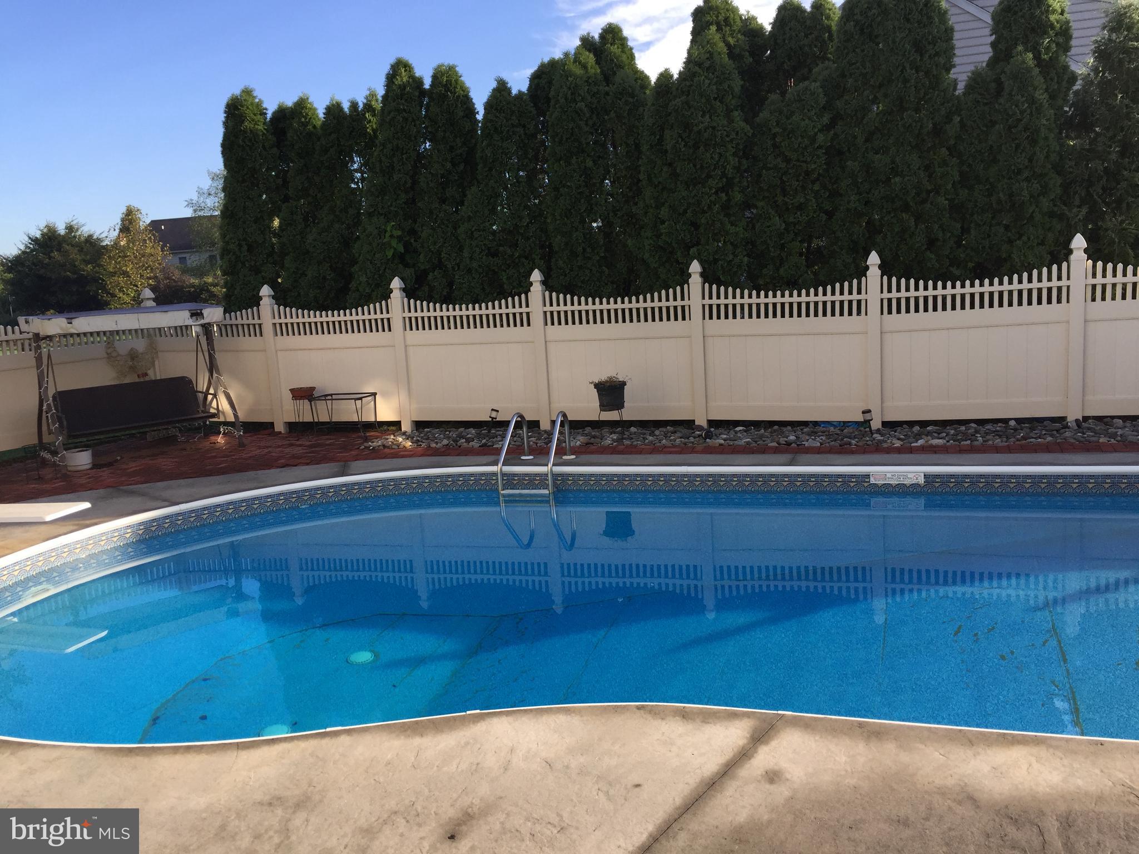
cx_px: 570
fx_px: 954
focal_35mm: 29
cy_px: 427
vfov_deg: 48.2
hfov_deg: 61.7
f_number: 2.2
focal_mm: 4.15
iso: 32
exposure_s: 1/682
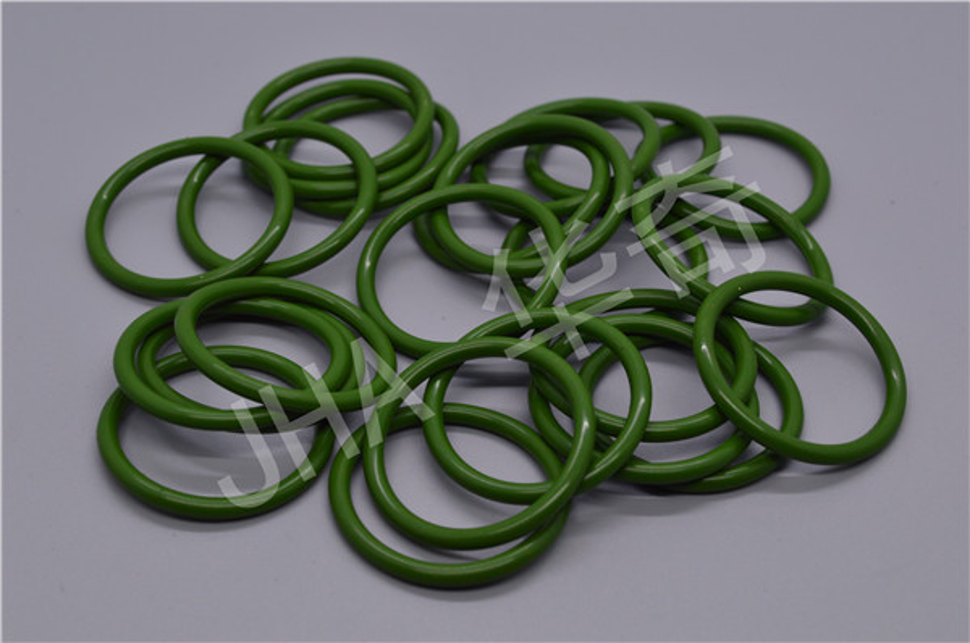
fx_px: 1614
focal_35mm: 60
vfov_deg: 22.5
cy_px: 322
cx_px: 485
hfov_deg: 33.4
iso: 400
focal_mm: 40
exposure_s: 1/250
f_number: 10
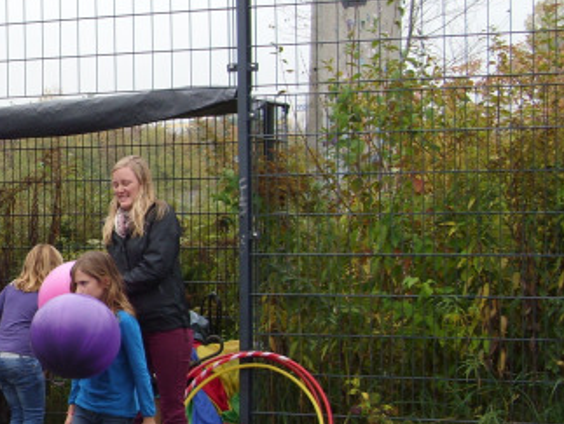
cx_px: -91
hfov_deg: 19.7
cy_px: 260
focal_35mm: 94
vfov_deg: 15.7
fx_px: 1533
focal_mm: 6.3
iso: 50
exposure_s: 1/129
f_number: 2.8
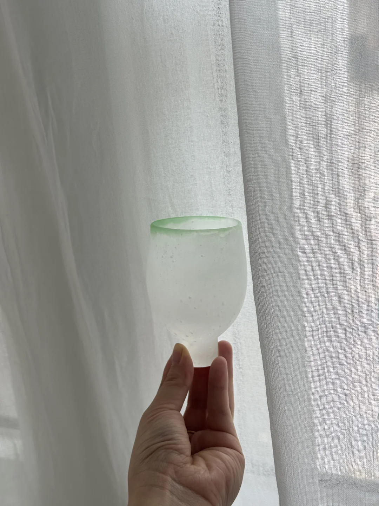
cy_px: 253
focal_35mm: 48
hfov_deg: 30.3
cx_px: 190
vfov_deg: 39.7
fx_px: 701
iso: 64
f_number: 1.78
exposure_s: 1/221
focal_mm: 6.76
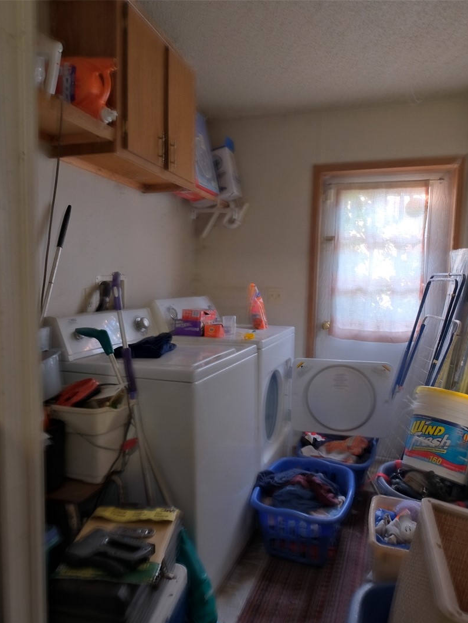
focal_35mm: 23
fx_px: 415
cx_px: 227
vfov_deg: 73.9
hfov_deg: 58.9
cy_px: 331
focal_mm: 10
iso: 800
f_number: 4
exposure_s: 1/3.2
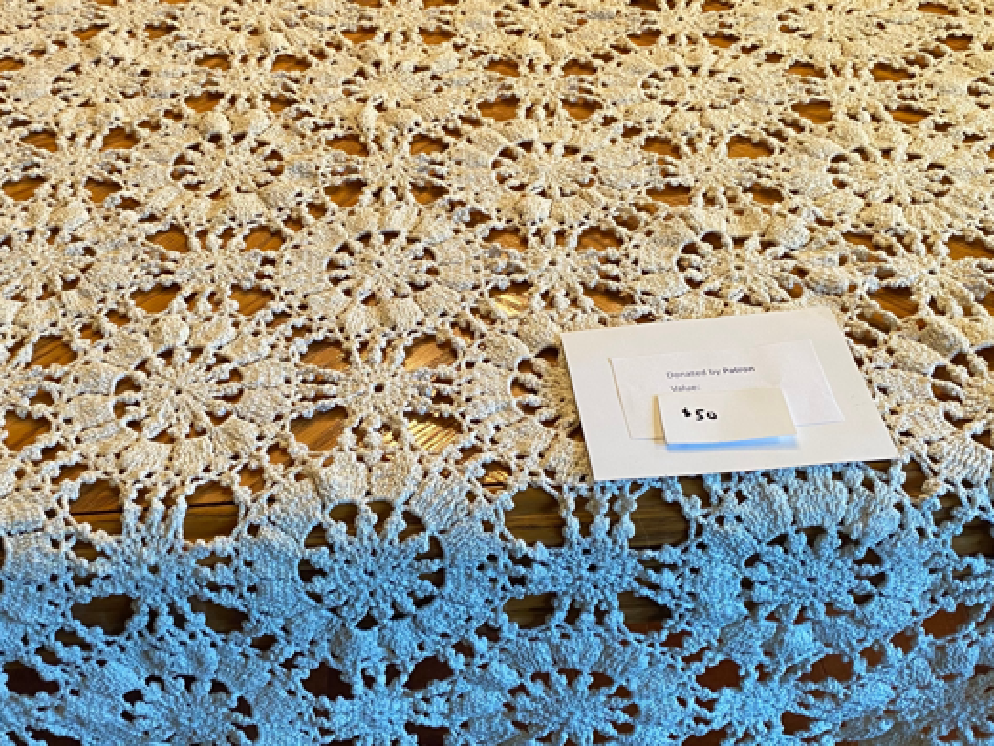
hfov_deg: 42.1
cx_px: 468
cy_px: 364
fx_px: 1292
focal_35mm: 45
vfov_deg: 32.2
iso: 100
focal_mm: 4.25
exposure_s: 1/60
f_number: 1.8
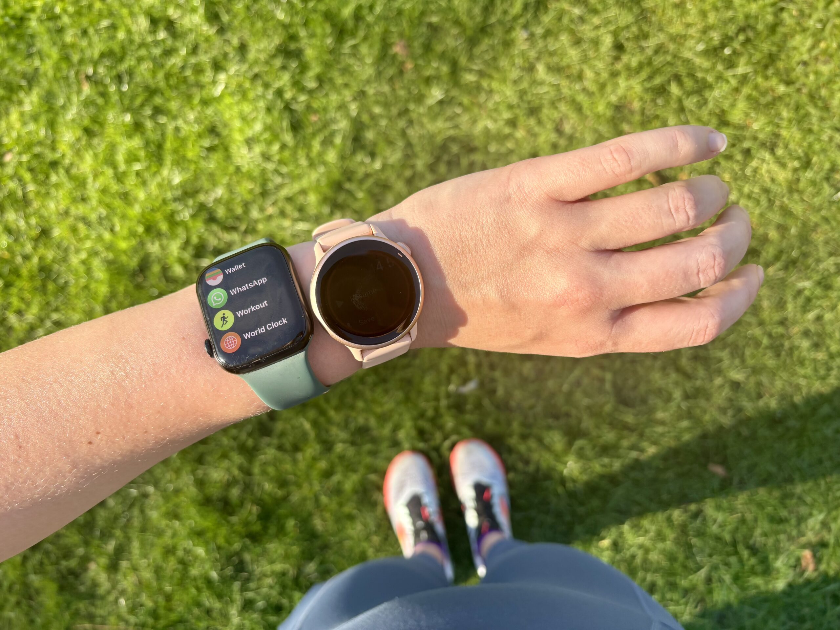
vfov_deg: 53.1
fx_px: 631
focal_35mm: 26
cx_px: 420
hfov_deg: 67.3
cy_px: 315
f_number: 1.6
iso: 50
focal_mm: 5.96
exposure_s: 1/805
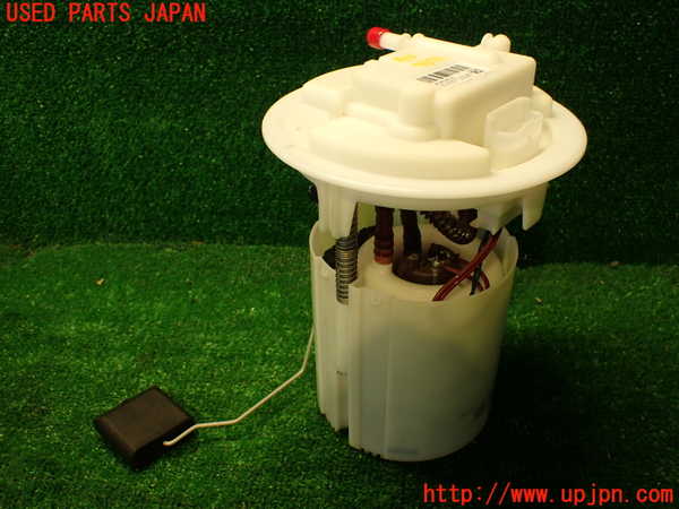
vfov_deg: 44.2
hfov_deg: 56.8
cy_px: 254
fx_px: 628
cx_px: 340
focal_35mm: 32
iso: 200
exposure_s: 1/30
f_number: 2.4
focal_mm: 5.79
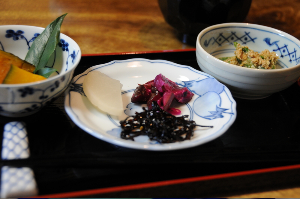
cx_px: 150
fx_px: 499
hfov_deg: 33.4
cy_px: 100
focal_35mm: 60
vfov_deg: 22.6
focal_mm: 40
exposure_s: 1/8
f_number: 4.5
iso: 640
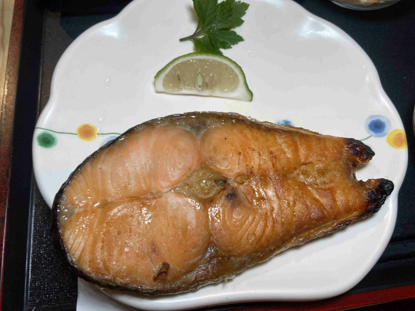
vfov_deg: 53.1
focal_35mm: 26
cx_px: 208
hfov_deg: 67.3
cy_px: 156
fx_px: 312
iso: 50
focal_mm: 4.25
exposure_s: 1/120
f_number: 1.8
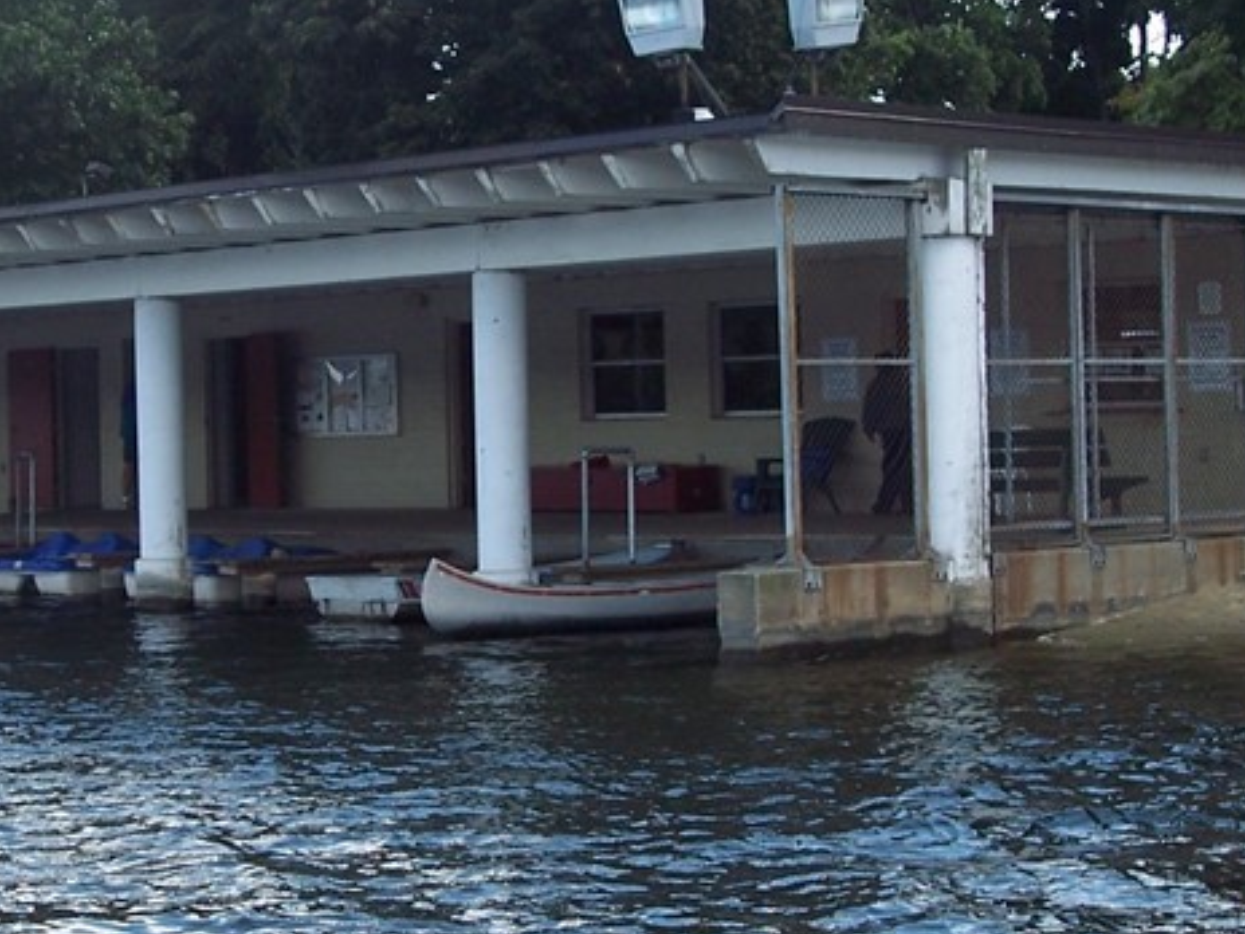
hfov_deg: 22.5
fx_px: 3093
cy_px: 317
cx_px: 295
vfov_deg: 17.1
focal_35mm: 86
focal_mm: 8
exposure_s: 1/250
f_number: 3.4
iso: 100
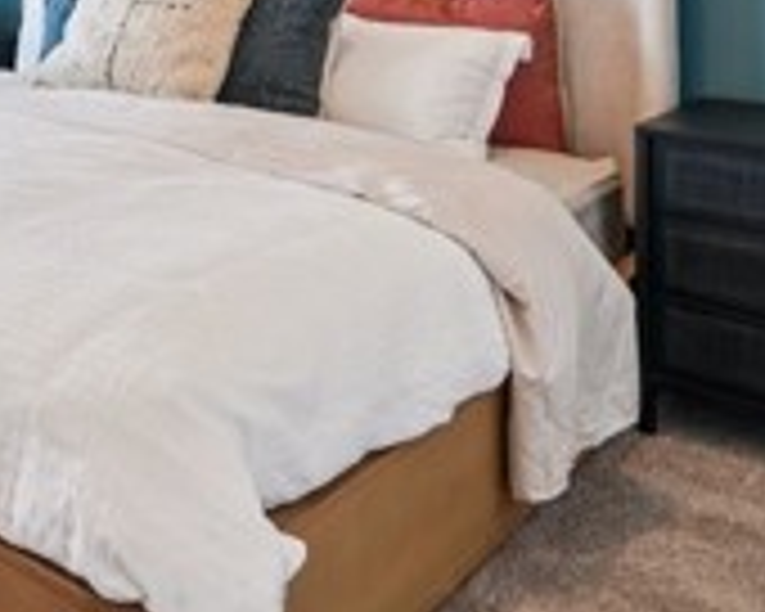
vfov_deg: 29.2
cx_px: -90
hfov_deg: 34.4
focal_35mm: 46
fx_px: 1041
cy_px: -81
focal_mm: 13
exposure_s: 1/30
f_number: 8
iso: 320
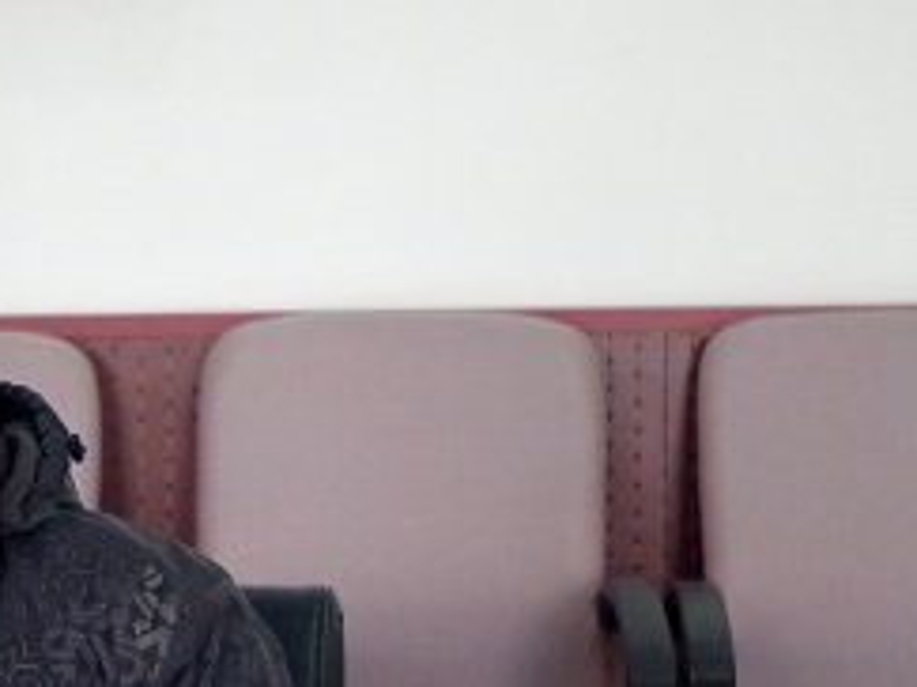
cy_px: 455
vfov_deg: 8.2
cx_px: 121
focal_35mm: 180
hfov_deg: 10.9
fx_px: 4766
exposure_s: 1/80
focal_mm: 55
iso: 3200
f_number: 5.6
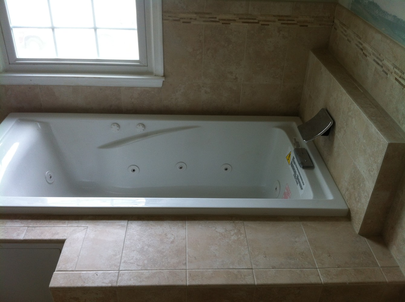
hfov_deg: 52.7
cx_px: 202
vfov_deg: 40.6
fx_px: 409
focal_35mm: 35
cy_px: 151
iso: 80
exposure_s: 1/24
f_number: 2.8
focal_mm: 3.85
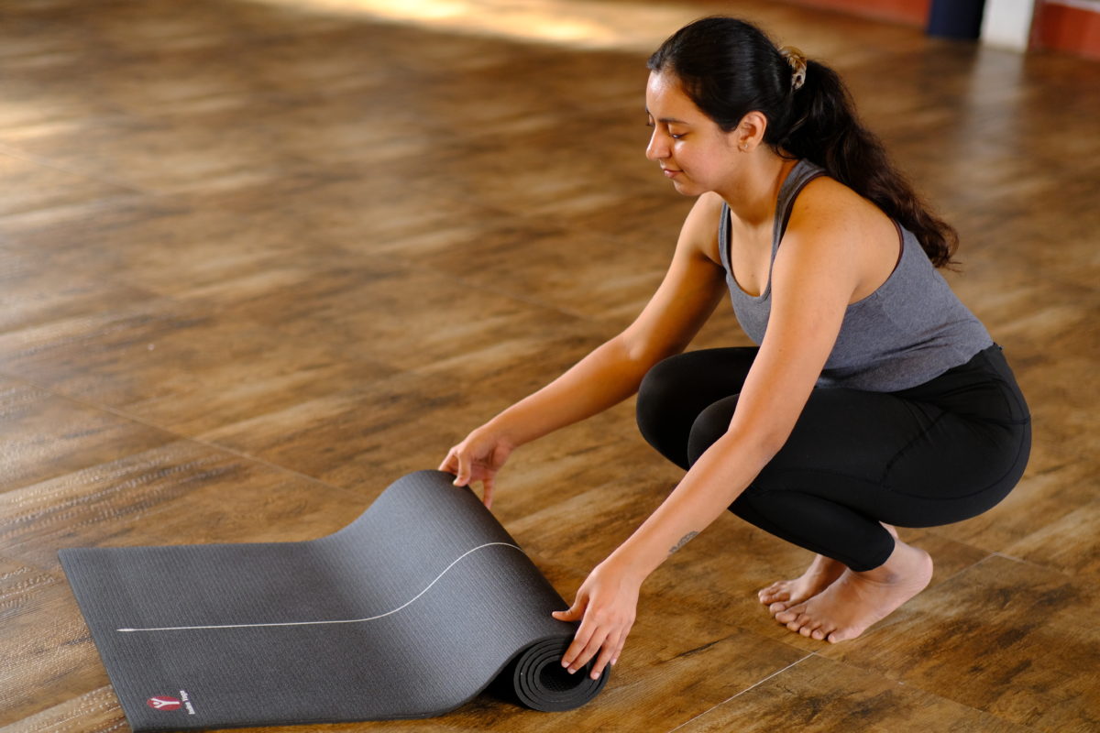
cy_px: 366
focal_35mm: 84
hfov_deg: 24.2
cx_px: 550
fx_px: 2566
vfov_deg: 16.3
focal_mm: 56
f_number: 1.6
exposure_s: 1/250
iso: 800
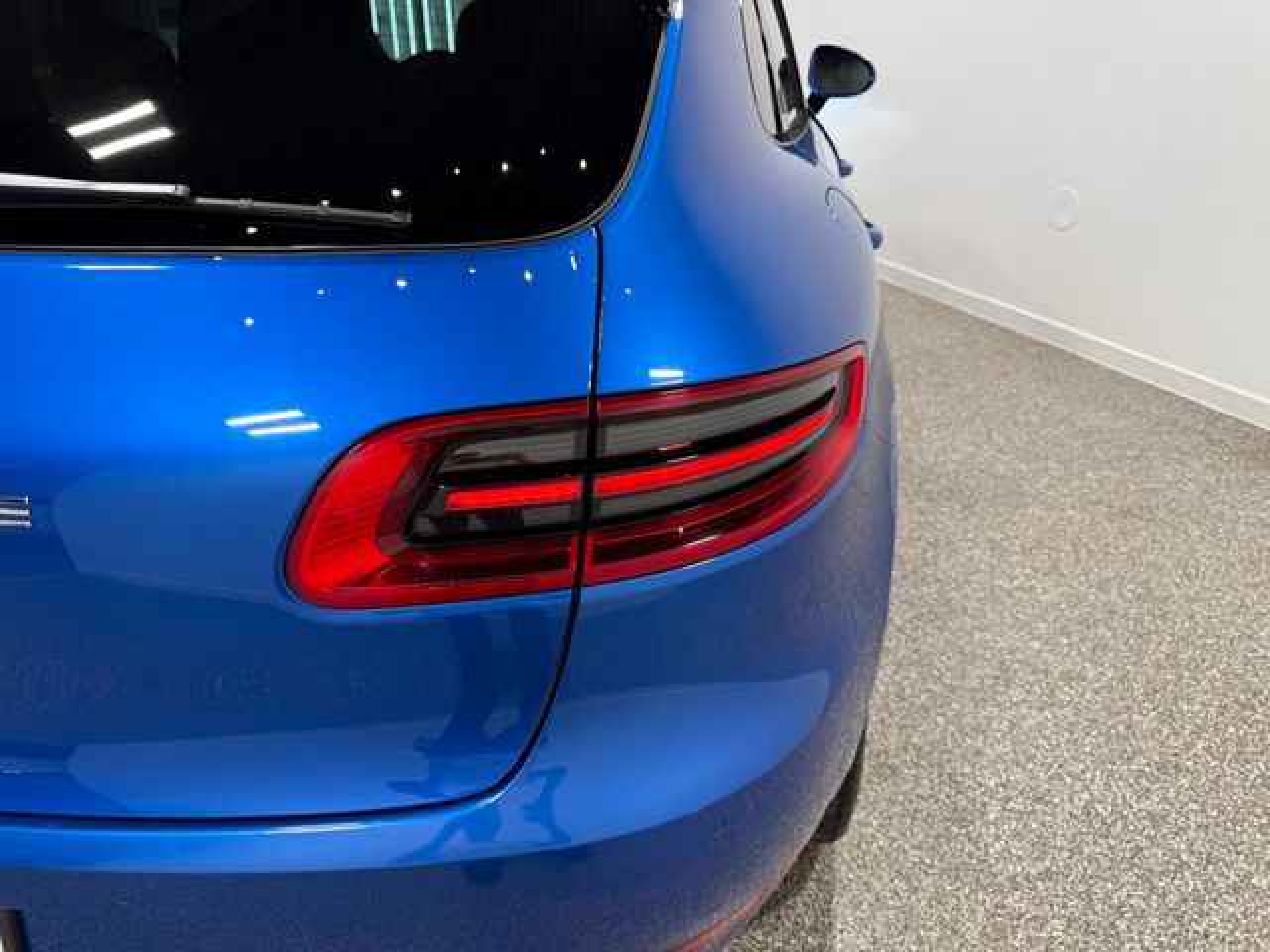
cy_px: 476
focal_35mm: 24
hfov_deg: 71.6
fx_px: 881
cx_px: 635
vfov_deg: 56.8
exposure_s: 1/152
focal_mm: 6.76
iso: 80
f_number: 1.78
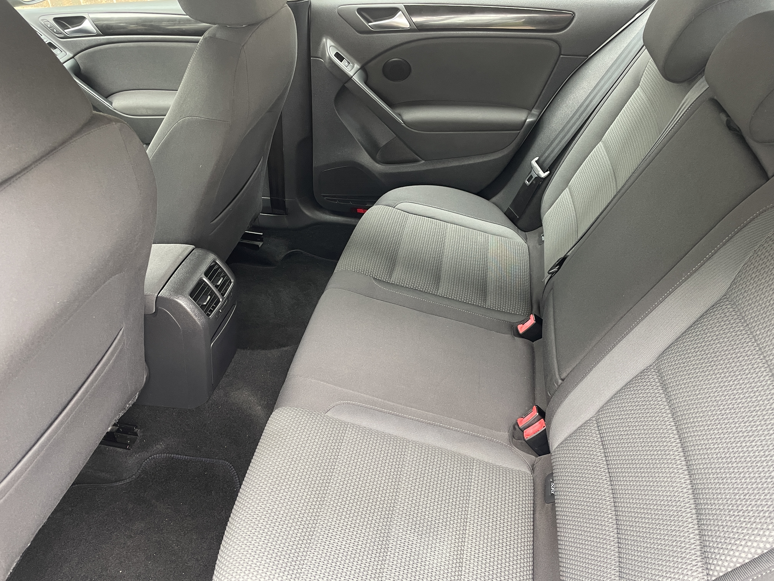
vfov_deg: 53.1
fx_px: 581
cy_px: 290
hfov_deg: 67.3
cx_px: 387
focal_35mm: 26
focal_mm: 4.2
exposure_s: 1/60
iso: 160
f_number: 1.6
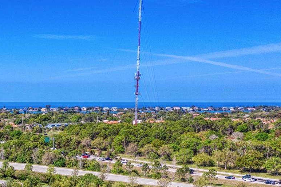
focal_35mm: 58
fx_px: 453
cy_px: 187
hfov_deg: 32.7
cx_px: 26
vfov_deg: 22.5
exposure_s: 1/1250
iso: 100
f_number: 2.8
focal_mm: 10.3
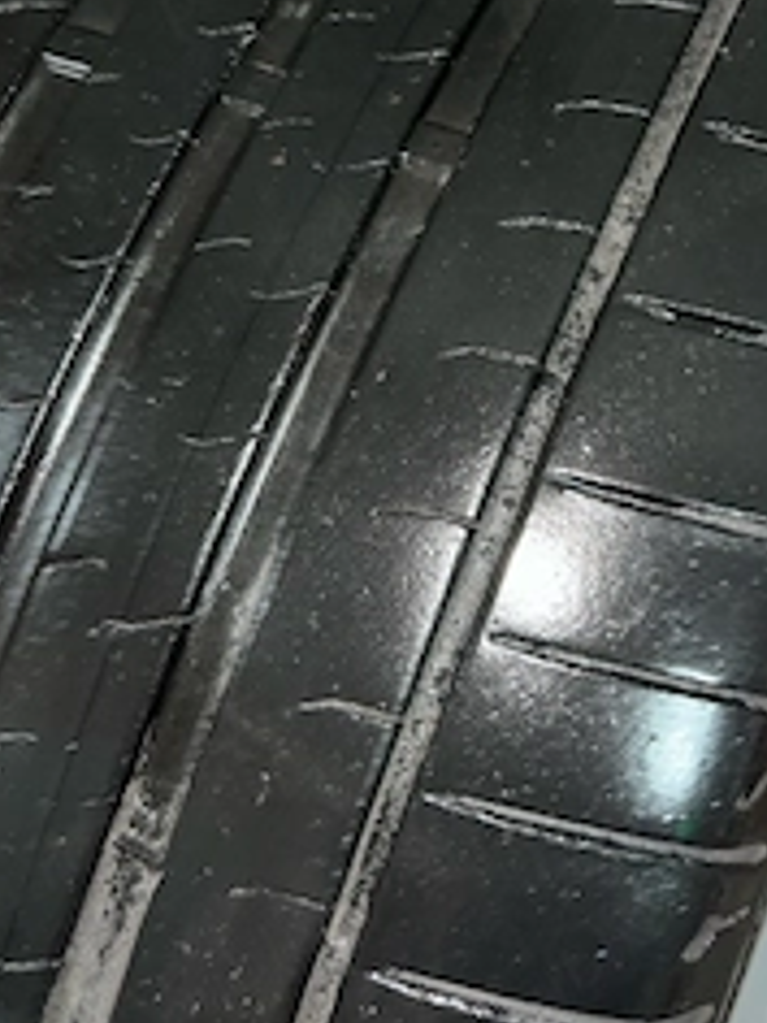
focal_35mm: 44
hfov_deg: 32.9
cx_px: 381
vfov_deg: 42.2
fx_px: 1300
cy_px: 312
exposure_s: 1/4
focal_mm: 5.7
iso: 32
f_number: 1.5
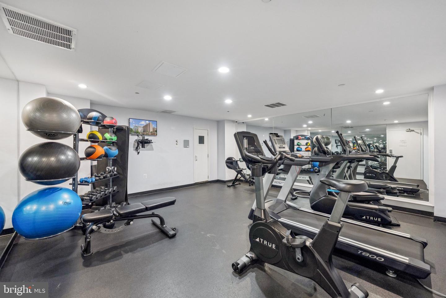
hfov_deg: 104.2
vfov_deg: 81.2
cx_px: 223
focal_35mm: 14
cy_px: 149
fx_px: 173
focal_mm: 14
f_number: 4.5
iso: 640
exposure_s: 1/60
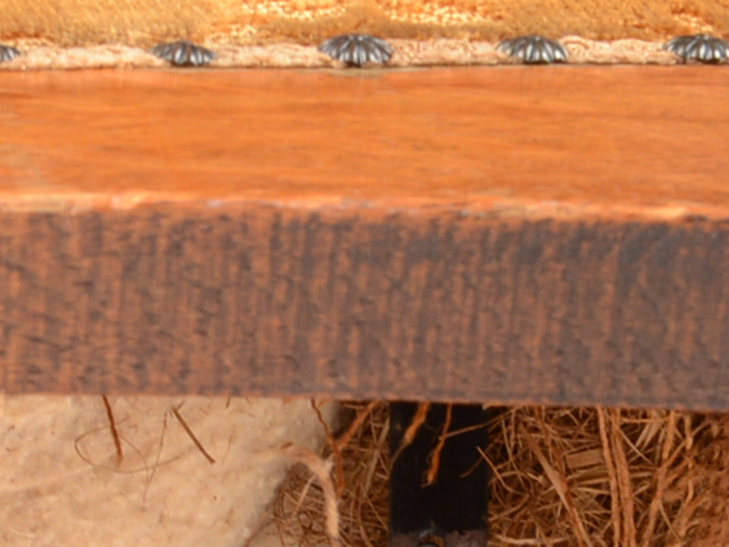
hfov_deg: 13.5
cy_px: 1124
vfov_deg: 9.9
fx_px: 2907
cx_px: -361
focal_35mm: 138
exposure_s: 1/125
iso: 200
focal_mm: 18
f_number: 9
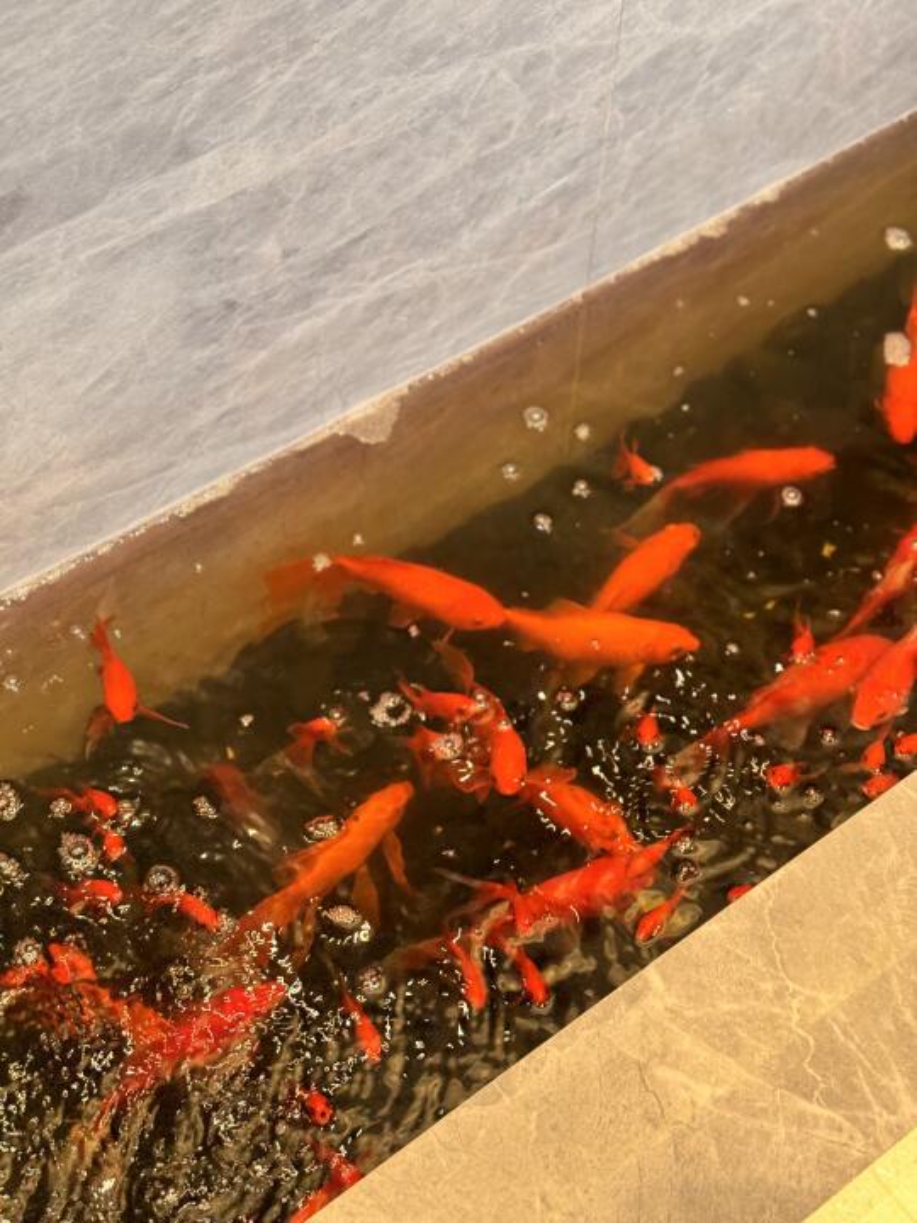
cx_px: 458
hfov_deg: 30.3
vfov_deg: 39.7
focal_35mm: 48
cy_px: 612
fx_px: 1695
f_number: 1.78
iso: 250
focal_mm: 6.76
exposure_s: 1/33
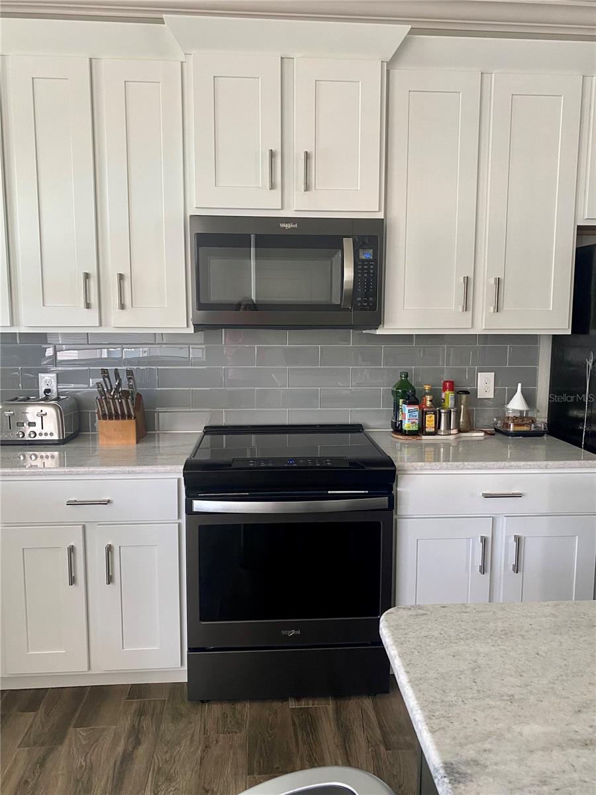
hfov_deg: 53.1
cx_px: 298
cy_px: 398
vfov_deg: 67.3
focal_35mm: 26
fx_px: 597
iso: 160
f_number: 1.8
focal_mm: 4.25
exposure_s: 1/60
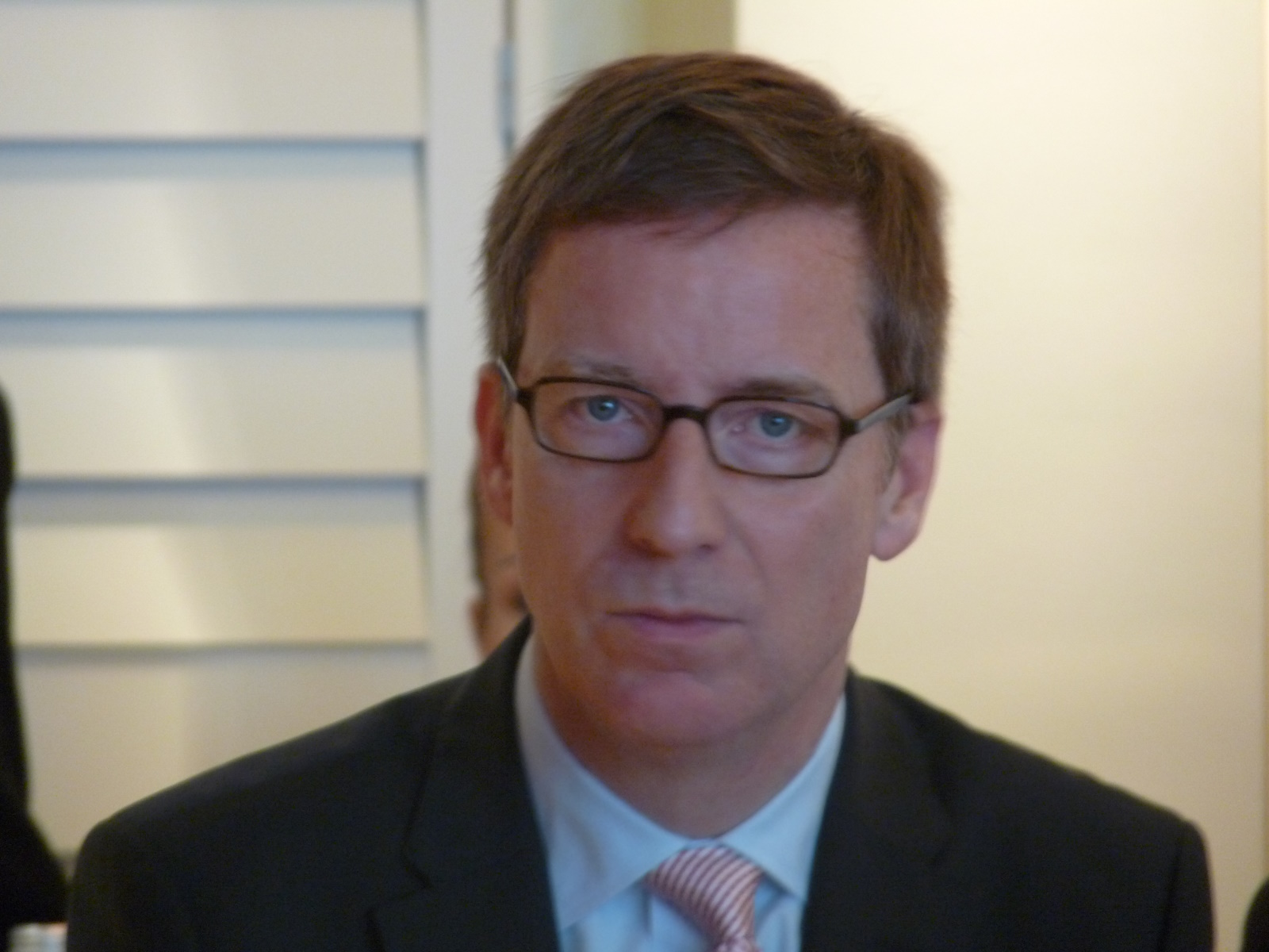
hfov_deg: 4.2
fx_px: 17157
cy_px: 476
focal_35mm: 468
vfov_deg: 3.2
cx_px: 634
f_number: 4.4
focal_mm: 83.2
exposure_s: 1/8
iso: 400
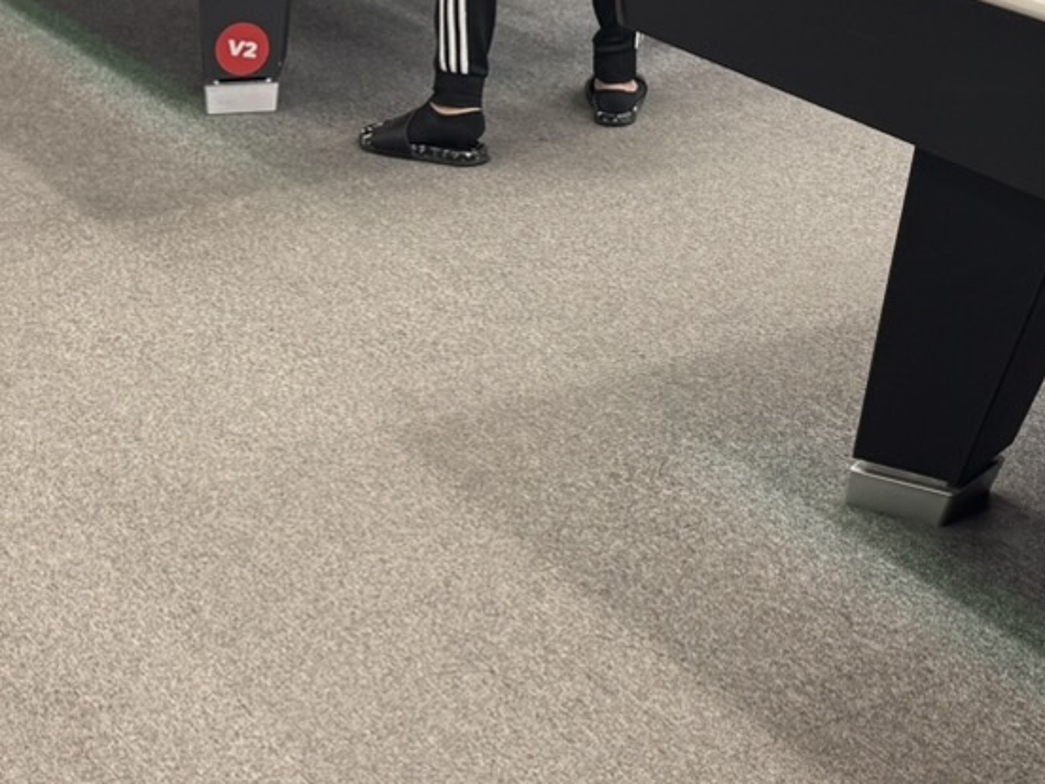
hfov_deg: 21.7
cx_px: 846
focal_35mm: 89
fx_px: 2687
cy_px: -413
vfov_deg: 15.3
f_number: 1.78
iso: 125
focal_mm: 6.76
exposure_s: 1/100
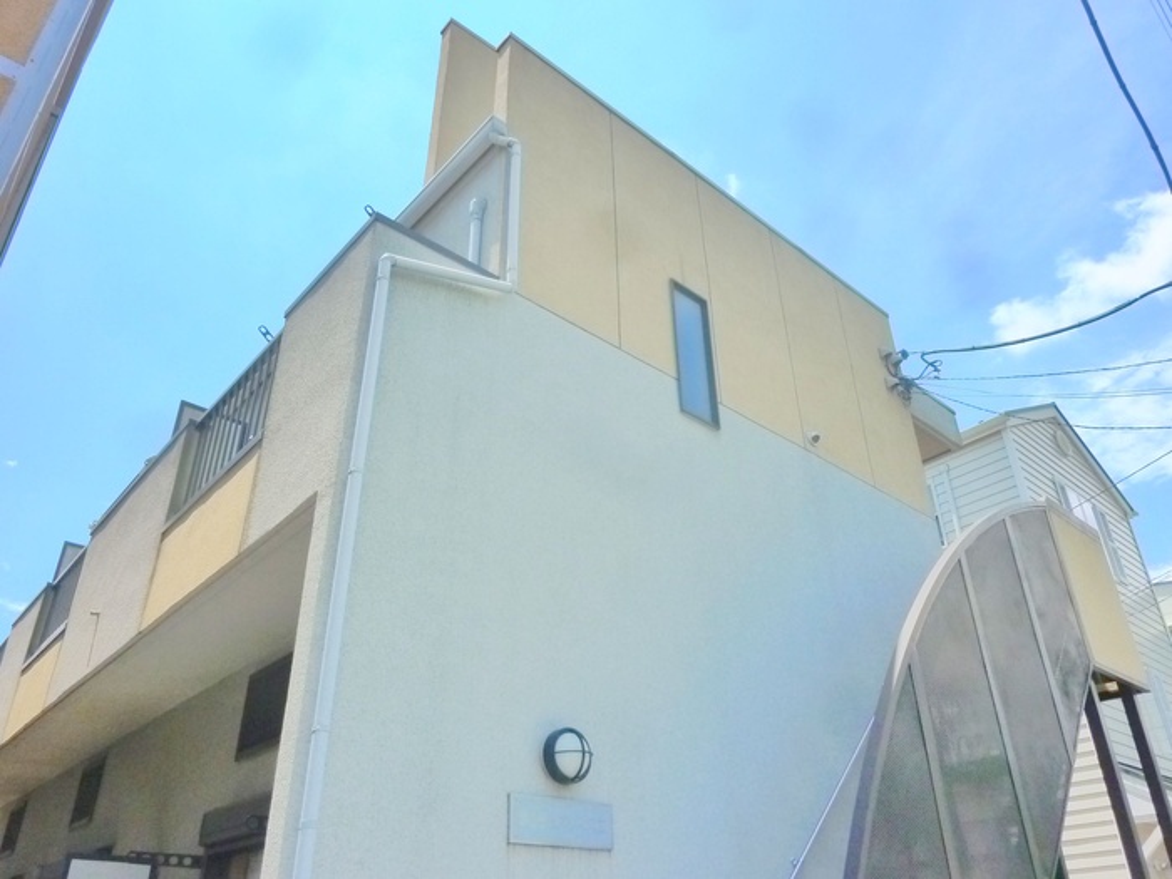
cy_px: 440
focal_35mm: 25
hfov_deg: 69.4
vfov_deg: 54.9
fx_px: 846
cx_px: 586
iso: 400
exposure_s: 1/1000
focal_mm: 4.5
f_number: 3.3
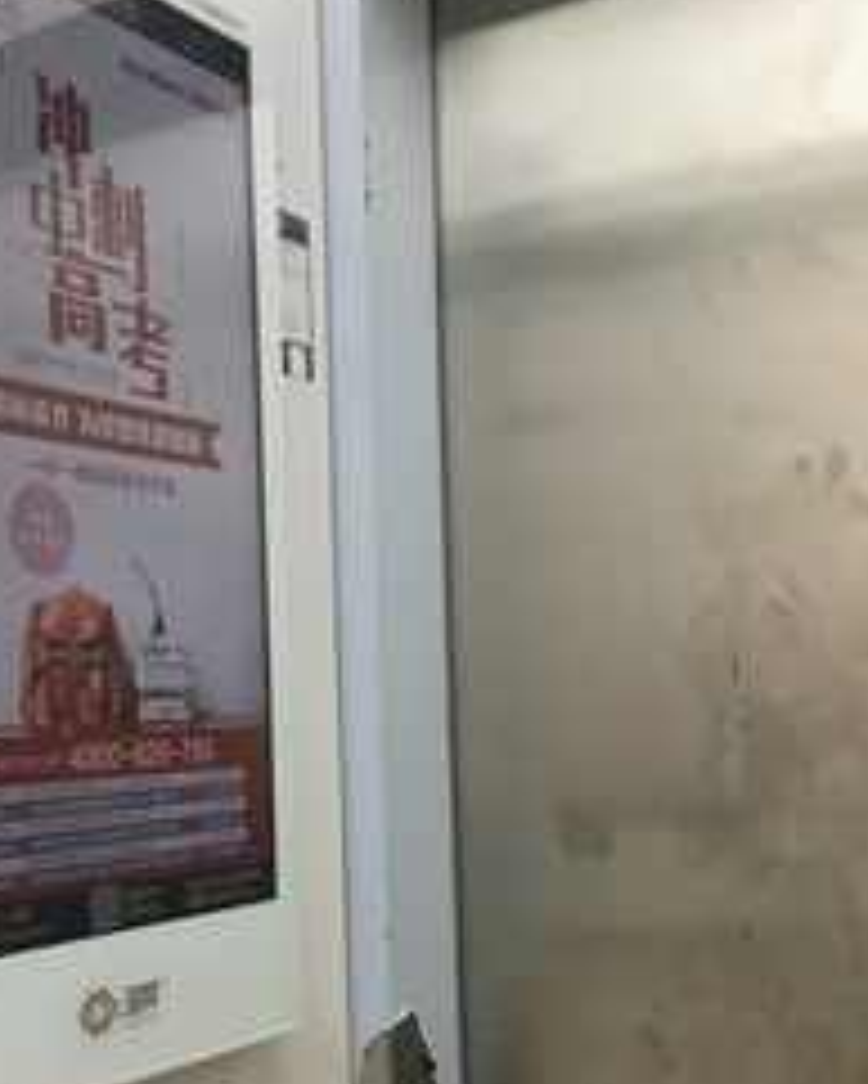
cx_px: 211
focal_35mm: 47
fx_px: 1508
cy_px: 724
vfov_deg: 39.1
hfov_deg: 31.5
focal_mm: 4.15
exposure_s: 1/33
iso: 80
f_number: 2.2
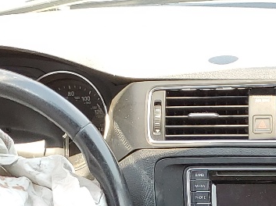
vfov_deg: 11.0
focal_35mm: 118
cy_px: 460
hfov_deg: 16.3
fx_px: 940
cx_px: 280
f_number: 1.5
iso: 50
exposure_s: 1/143
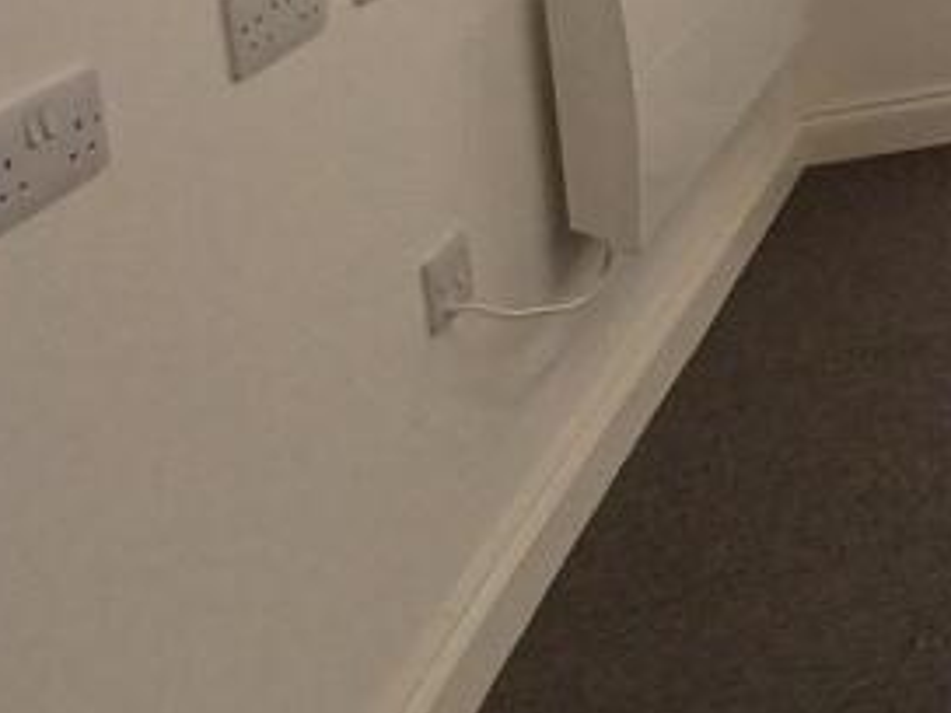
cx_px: 1745
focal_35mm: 49
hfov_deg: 21.8
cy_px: -461
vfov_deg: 22.2
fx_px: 1346
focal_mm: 1.42
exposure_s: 1/100
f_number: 2.2
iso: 64
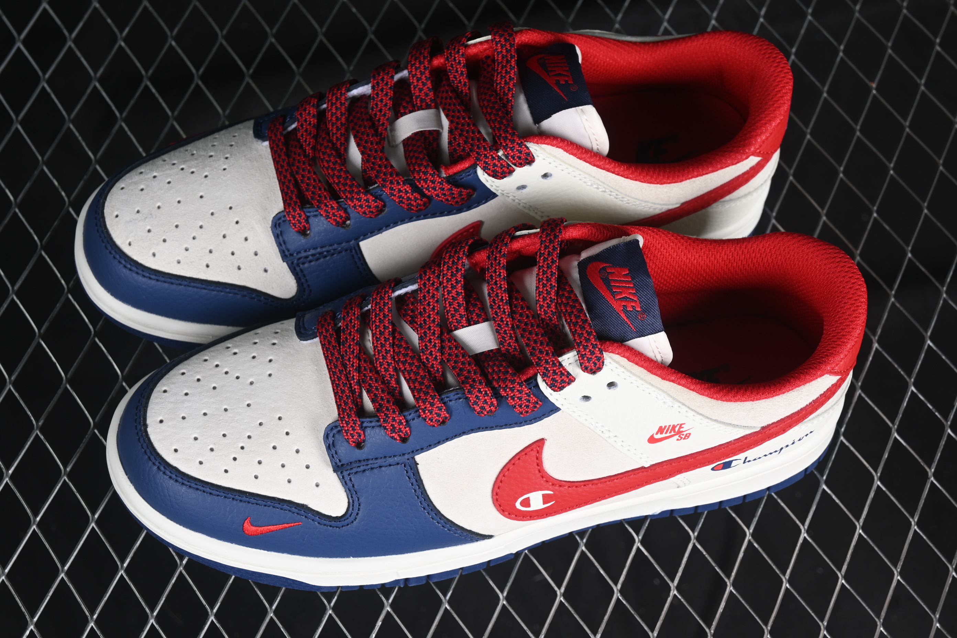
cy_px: 319
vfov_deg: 18.2
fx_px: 1994
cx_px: 478
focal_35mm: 75
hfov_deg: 27.0
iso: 160
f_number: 7.1
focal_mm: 50
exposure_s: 1/80
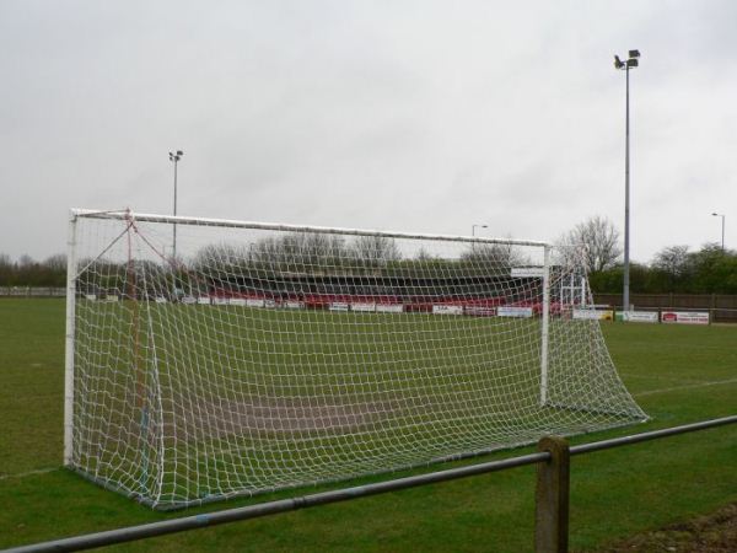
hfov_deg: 46.8
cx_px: 368
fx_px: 852
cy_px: 276
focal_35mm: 40
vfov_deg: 36.0
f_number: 2.8
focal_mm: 6.6
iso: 80
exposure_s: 1/100
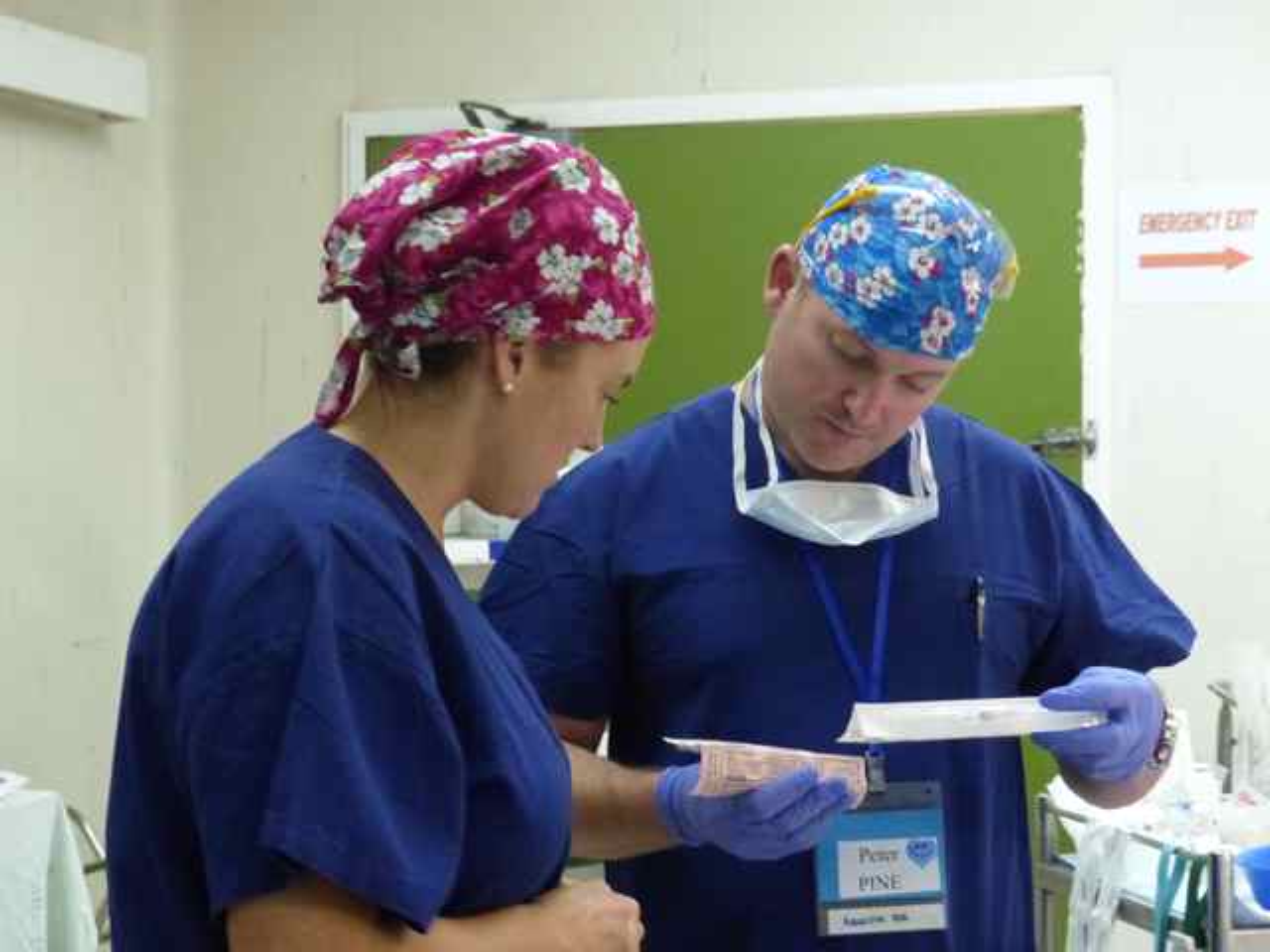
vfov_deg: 22.3
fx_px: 2421
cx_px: 635
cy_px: 476
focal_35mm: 66
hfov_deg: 29.4
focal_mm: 11.9
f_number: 2.8
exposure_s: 1/40
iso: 800
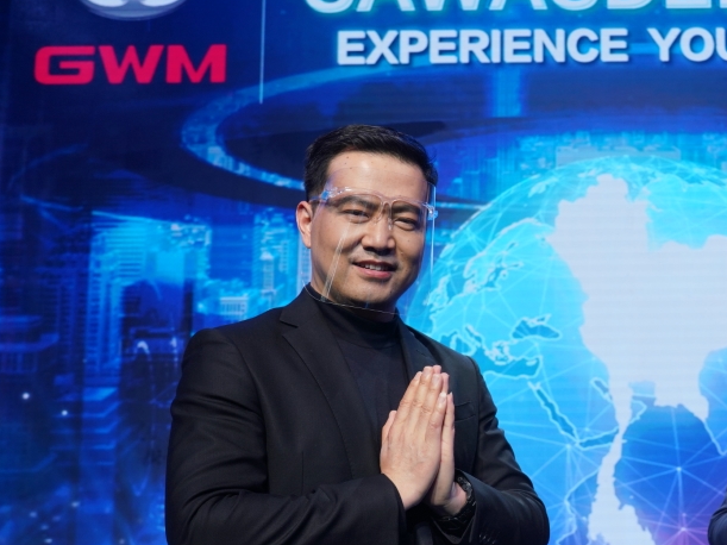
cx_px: 675
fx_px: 1218
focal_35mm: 58
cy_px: 351
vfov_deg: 25.1
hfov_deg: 31.4
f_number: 6.3
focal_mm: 32
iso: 500
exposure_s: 1/100
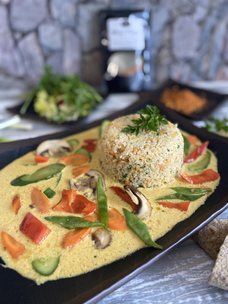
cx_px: 114
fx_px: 228
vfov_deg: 67.3
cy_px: 152
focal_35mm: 26
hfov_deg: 53.1
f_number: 1.8
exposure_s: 1/50
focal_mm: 4.25
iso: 250
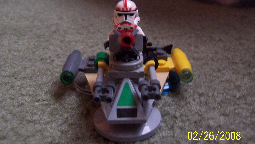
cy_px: 63
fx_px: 298
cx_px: 127
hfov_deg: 46.4
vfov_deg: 27.1
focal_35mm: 44
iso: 140
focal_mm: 6.7
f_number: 4
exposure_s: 1/8
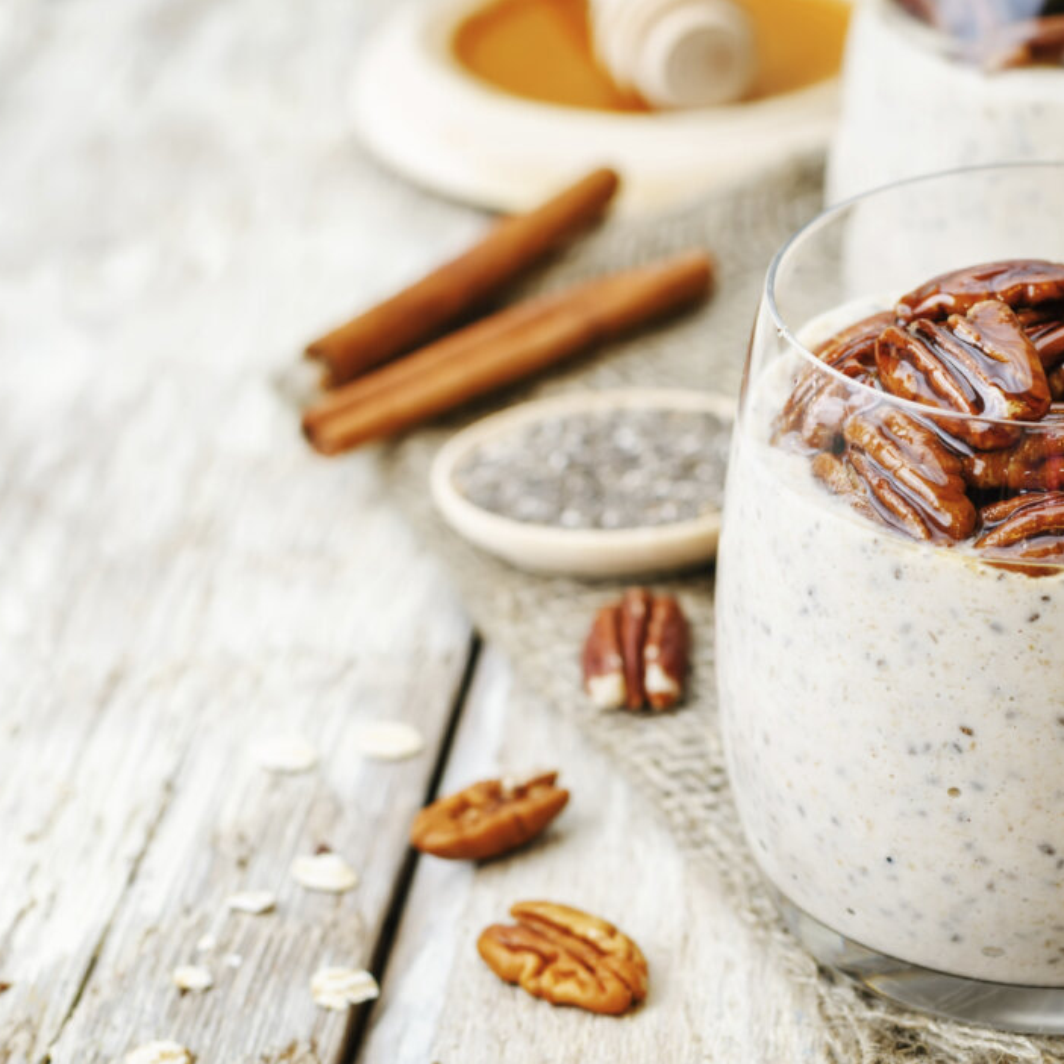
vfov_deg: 17.7
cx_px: 662
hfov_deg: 17.7
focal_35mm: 98
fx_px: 3408
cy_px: 520
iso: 100
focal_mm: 50
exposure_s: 1/13
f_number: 5
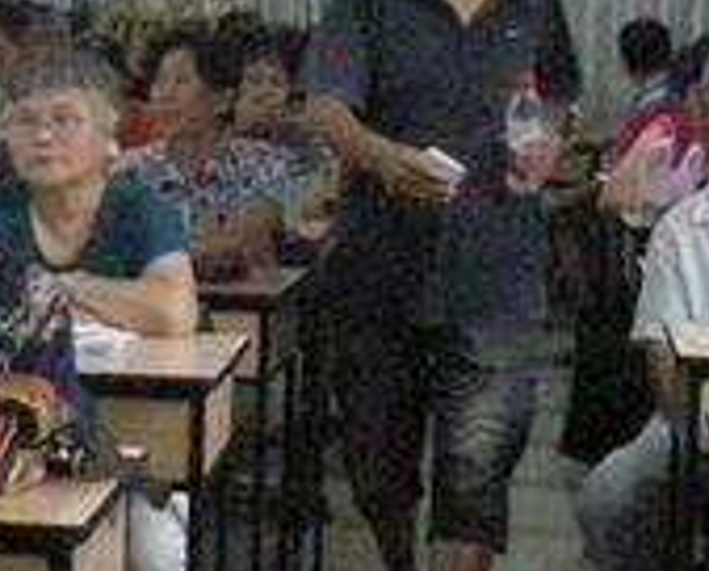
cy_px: 323
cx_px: 63
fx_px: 2545
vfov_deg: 12.8
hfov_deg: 15.7
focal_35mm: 121
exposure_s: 1/131
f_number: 2.8
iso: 1600
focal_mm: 5.8
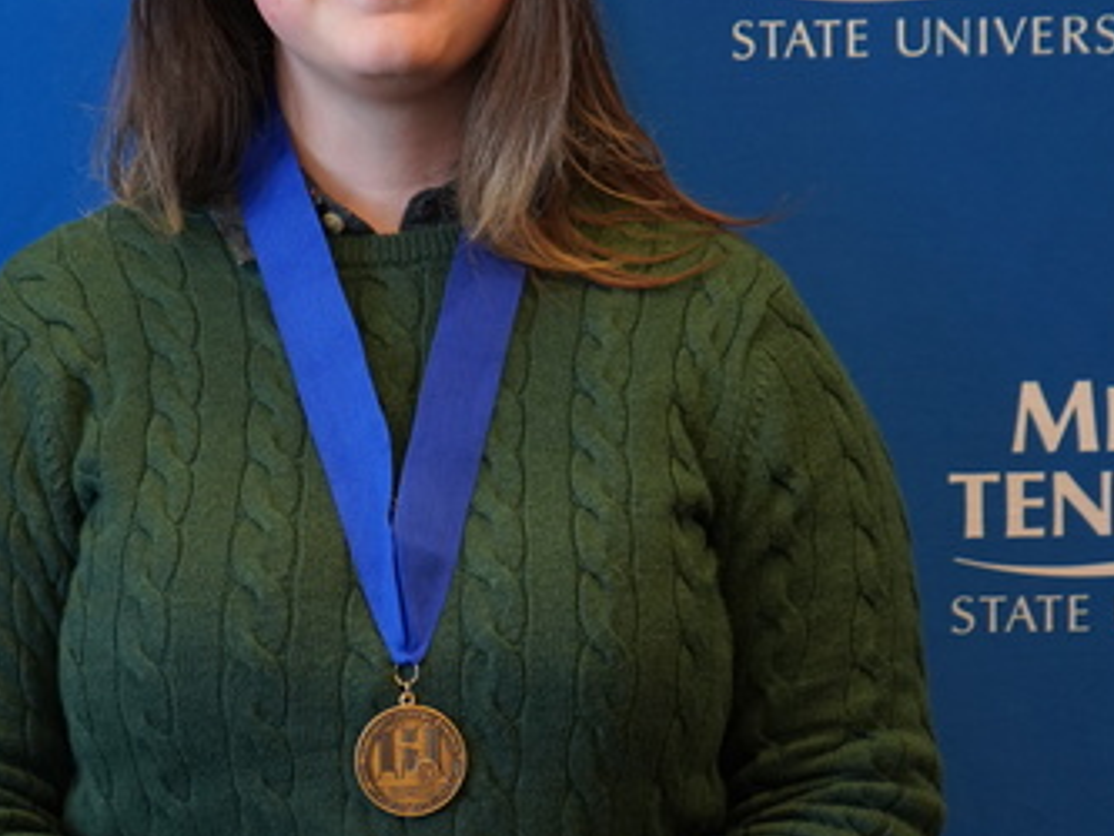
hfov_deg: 18.9
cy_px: 244
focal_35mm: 104
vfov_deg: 14.2
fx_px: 3348
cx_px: 398
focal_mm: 60
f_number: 5
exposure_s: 1/160
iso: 2500
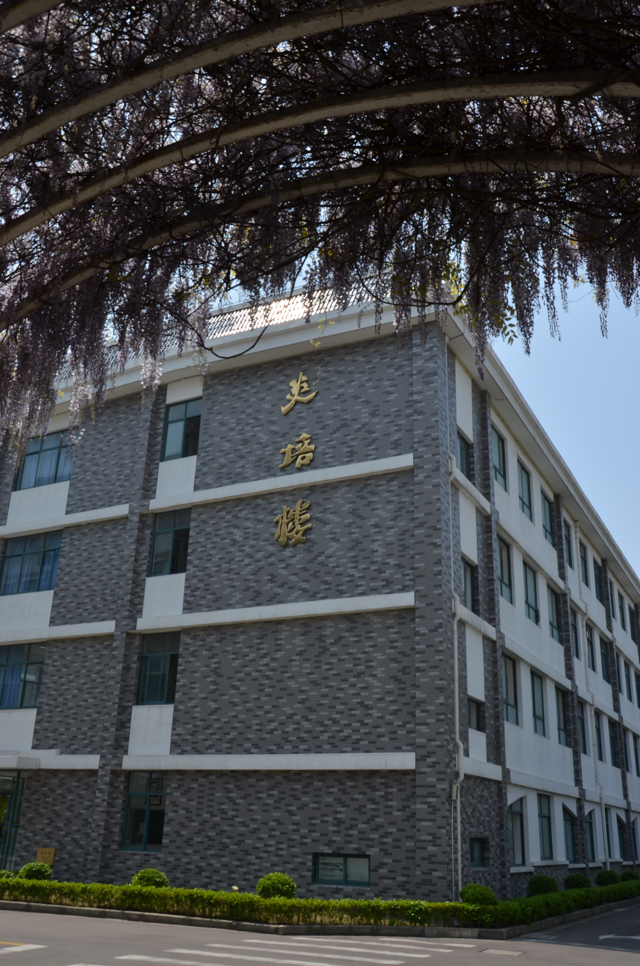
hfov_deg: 39.8
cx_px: 320
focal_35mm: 33
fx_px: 884
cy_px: 483
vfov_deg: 57.3
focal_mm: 22
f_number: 9
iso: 100
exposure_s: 1/320
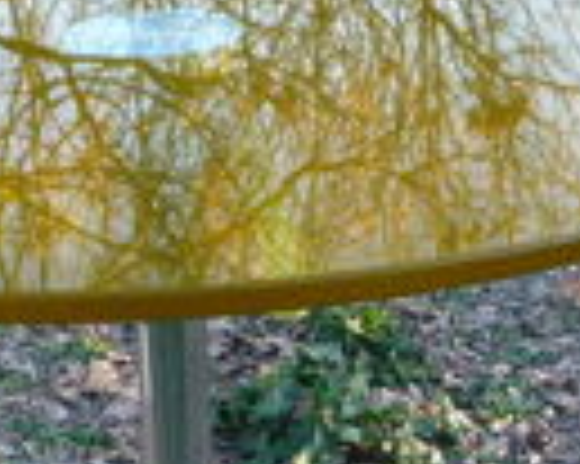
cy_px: 622
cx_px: 220
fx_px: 1870
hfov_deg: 17.6
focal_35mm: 109
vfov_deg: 13.5
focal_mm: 5.2
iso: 100
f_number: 3.3
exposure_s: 1/50
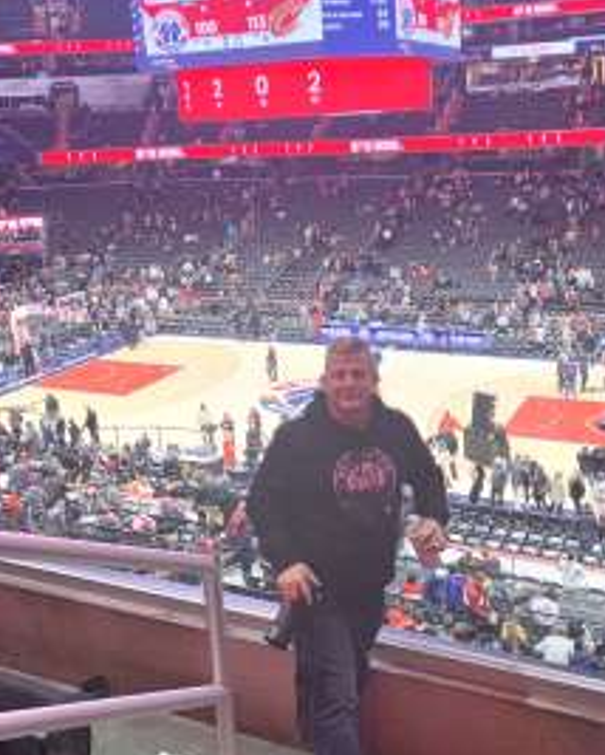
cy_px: 379
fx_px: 850
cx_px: 376
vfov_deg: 47.9
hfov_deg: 39.0
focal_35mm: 38
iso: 40
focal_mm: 4.25
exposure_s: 1/118
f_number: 1.8
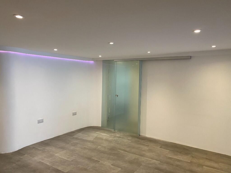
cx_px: 116
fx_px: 174
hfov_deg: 67.3
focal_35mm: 26
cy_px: 86
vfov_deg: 53.1
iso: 125
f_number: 1.8
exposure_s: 1/50
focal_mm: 4.25
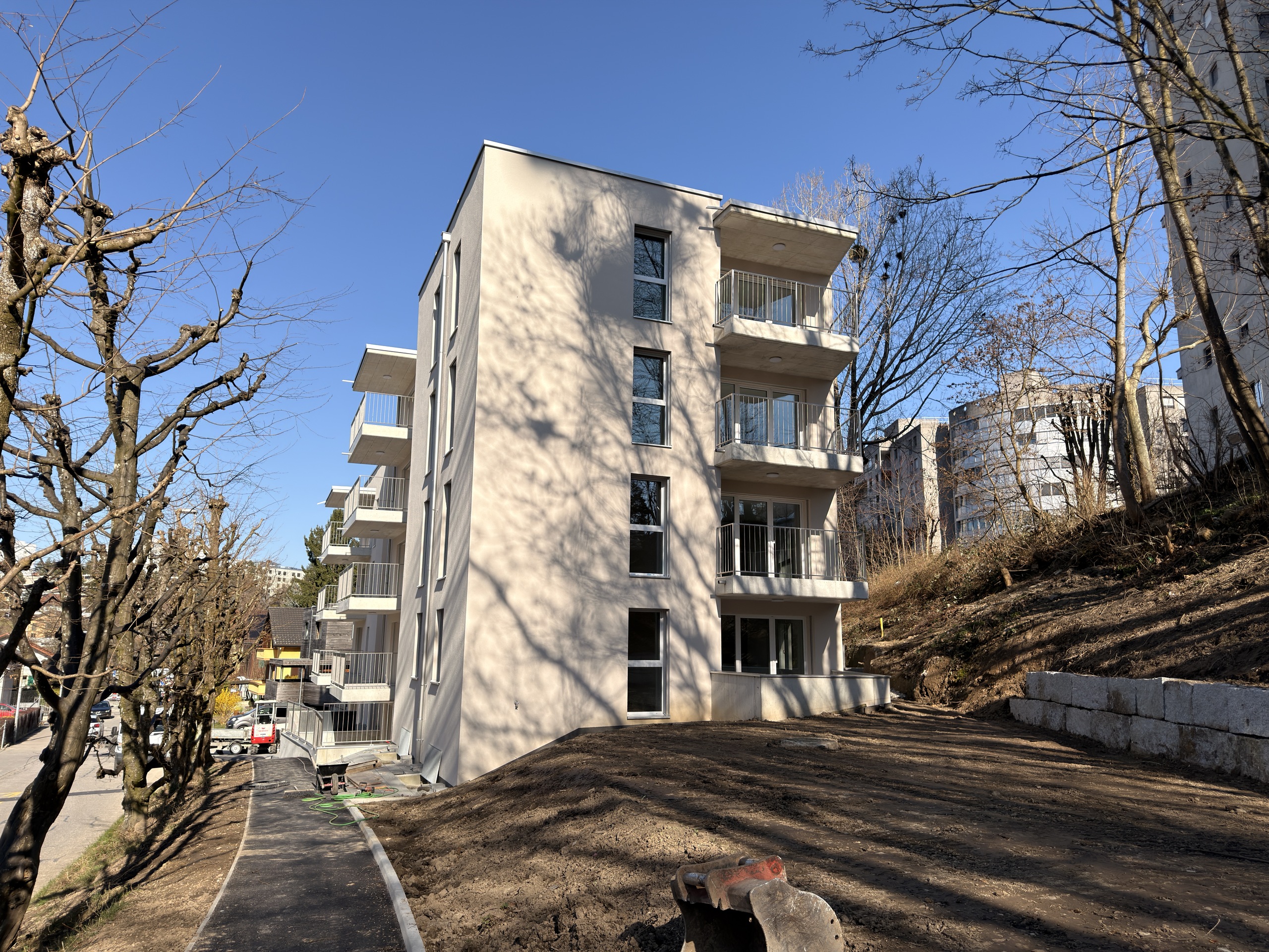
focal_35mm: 24
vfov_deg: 56.8
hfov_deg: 71.6
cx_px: 634
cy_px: 476
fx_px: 880
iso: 64
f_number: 1.78
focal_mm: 6.76
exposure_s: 1/3953
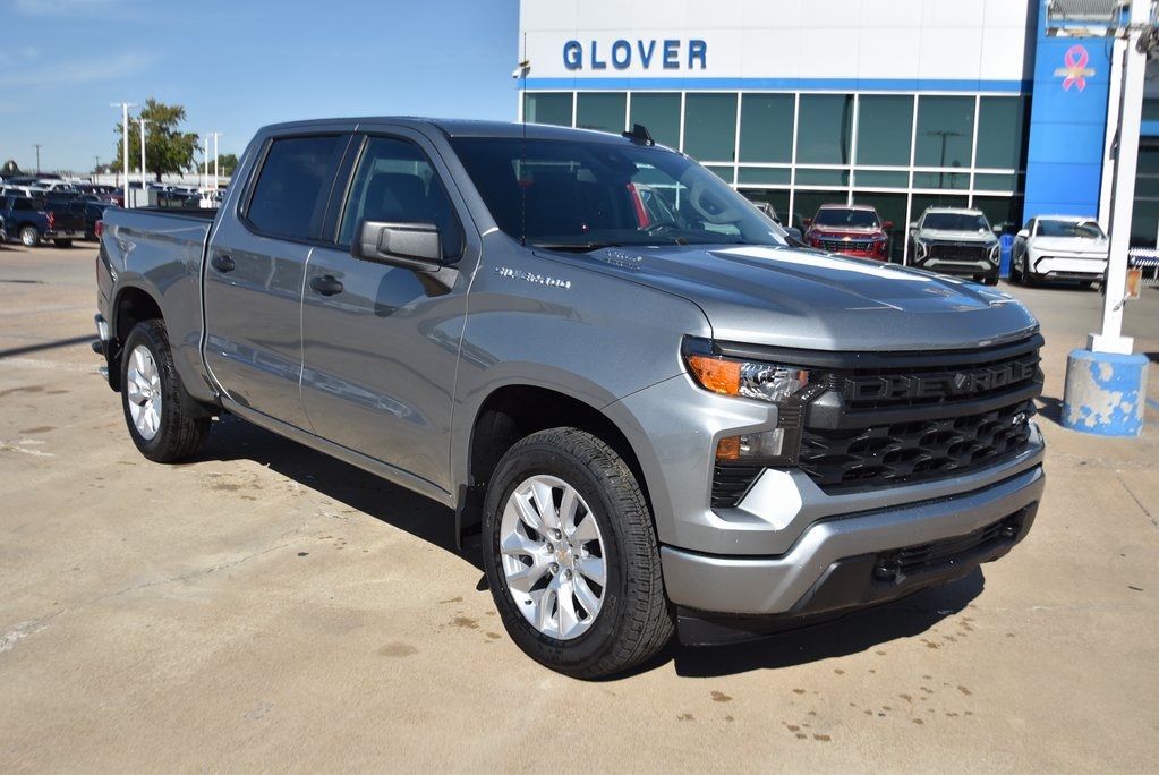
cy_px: 388
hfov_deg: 53.1
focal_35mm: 36
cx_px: 580
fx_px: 1160
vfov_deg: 36.9
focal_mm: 24
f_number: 4.5
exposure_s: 1/1000
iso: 100
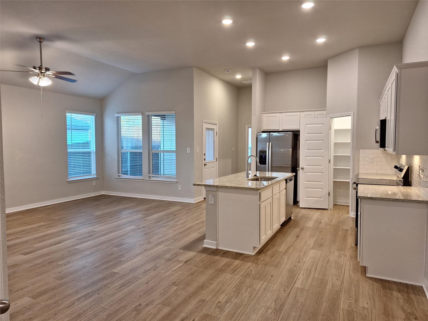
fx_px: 284
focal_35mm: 23
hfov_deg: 73.9
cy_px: 160
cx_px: 214
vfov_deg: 58.9
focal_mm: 5.54
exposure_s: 1/40
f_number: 1.8
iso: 125
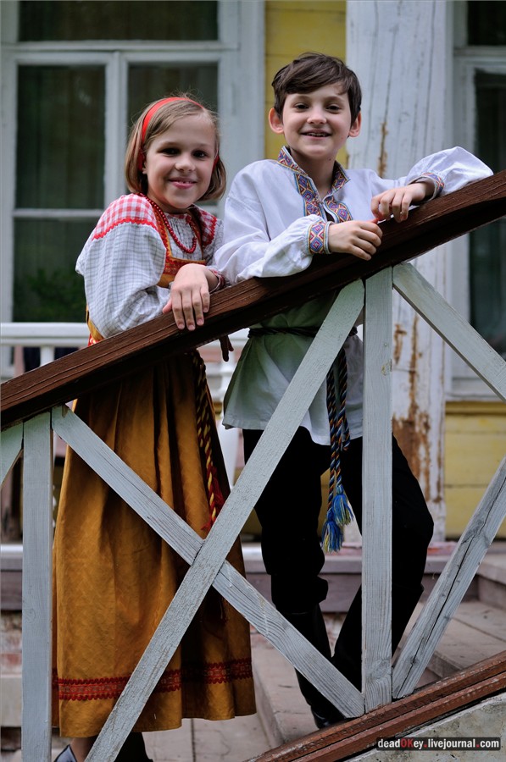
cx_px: 253
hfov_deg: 18.1
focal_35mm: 75
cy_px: 381
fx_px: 1587
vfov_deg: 27.0
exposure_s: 1/400
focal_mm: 50
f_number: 2.8
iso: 200
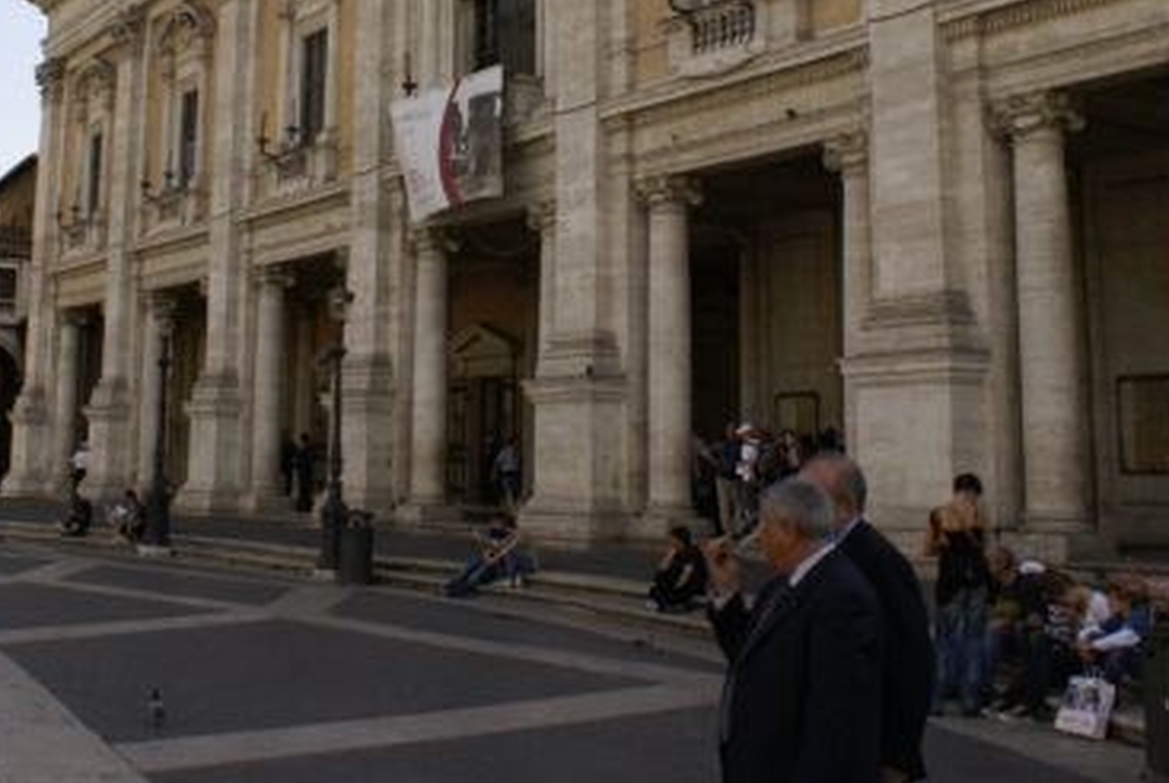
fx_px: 1594
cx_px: 455
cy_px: 153
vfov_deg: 27.1
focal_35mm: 49
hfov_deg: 40.1
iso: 100
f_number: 10
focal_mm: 20
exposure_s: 1/100
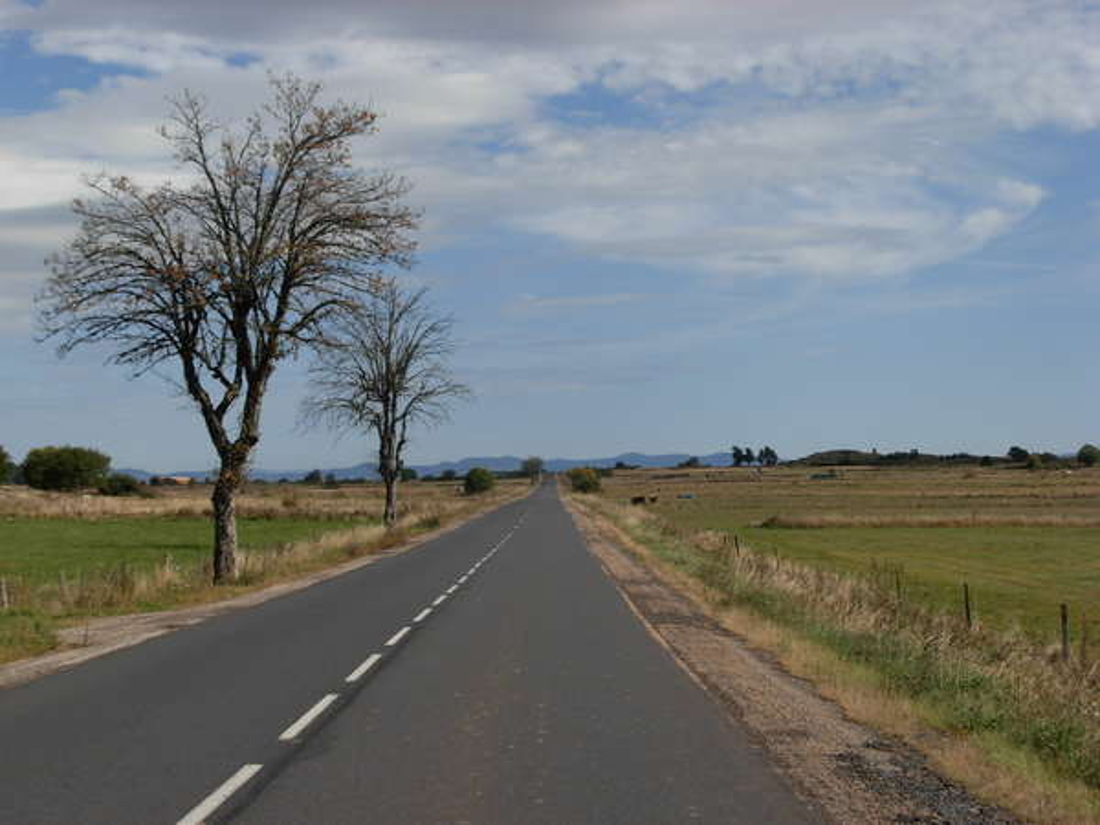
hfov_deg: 30.3
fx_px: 2034
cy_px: 412
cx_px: 550
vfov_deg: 22.9
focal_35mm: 64
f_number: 5.8
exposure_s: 1/745
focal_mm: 10.5
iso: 79
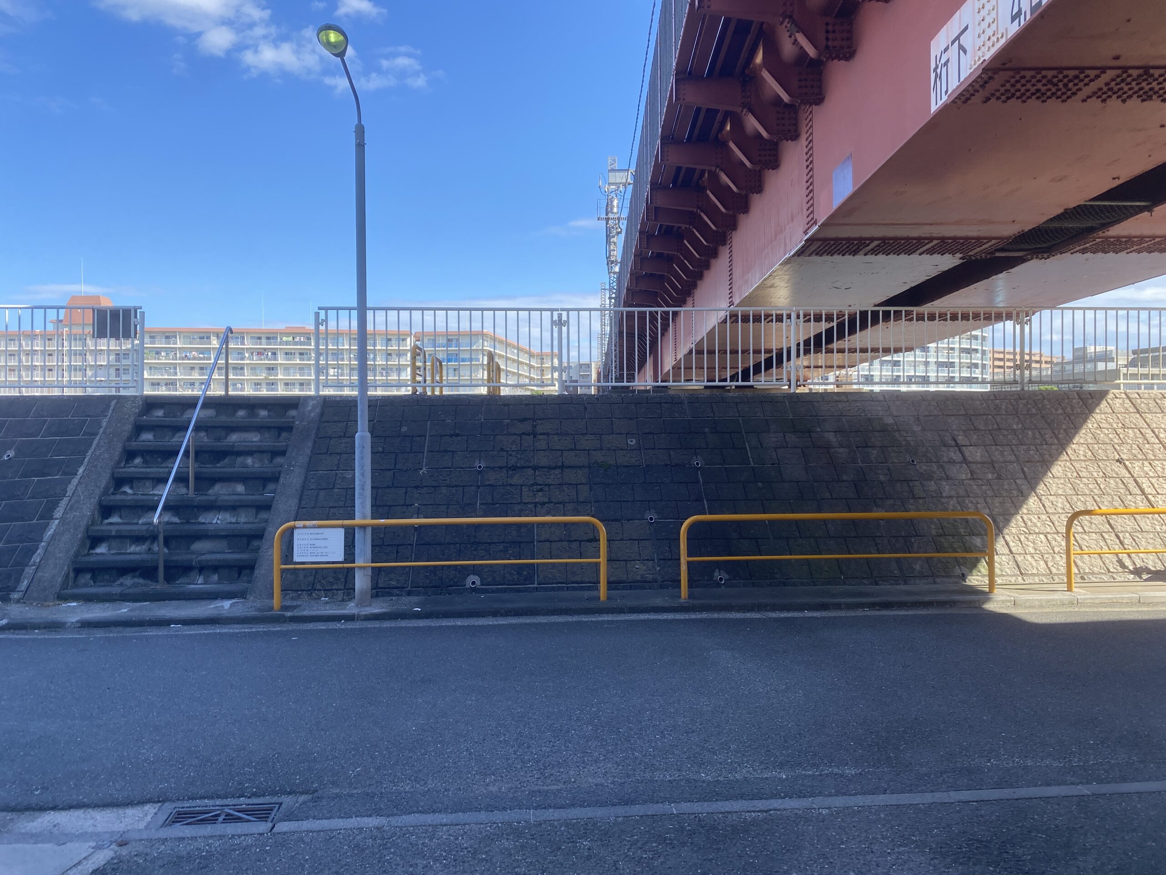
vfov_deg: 53.1
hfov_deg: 67.3
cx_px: 583
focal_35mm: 26
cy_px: 438
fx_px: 876
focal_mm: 4.25
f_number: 1.8
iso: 32
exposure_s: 1/1245
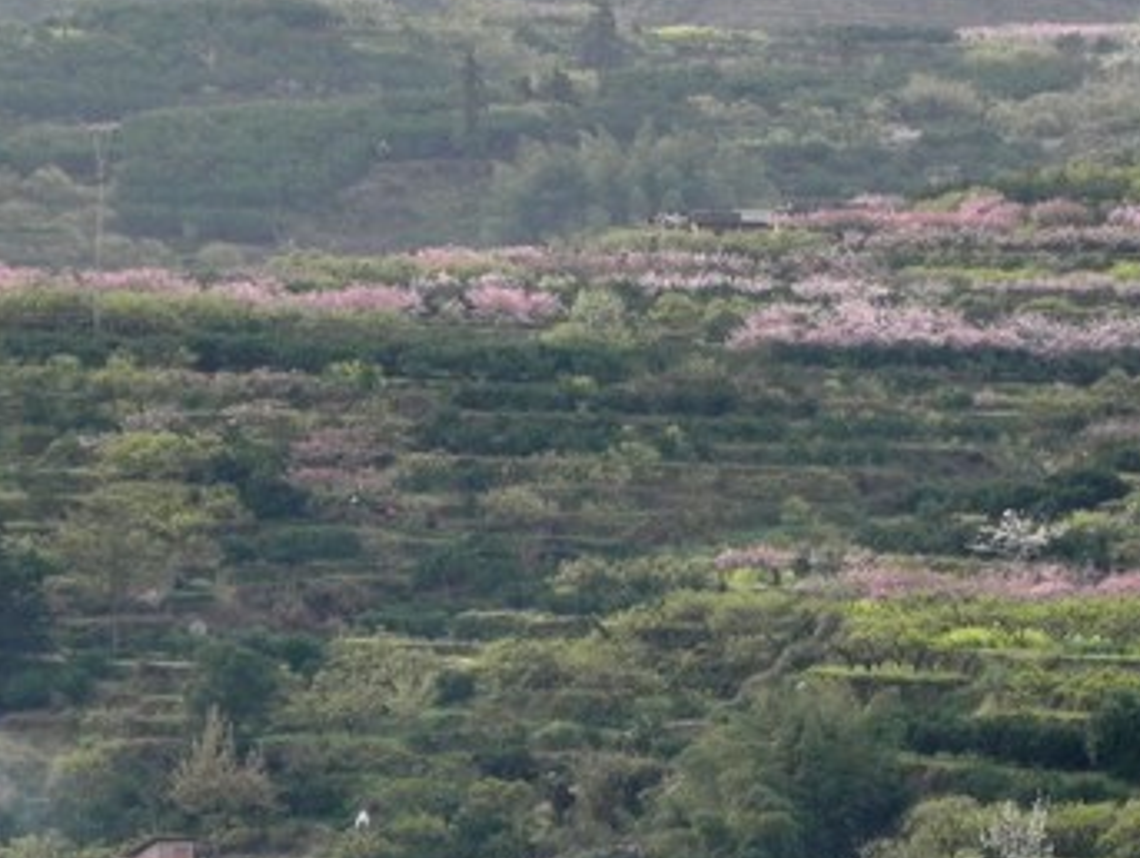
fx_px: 12363
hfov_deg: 5.3
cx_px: 602
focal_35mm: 375
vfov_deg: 4.0
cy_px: 713
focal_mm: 32.7
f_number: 4.5
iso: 208
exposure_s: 1/125
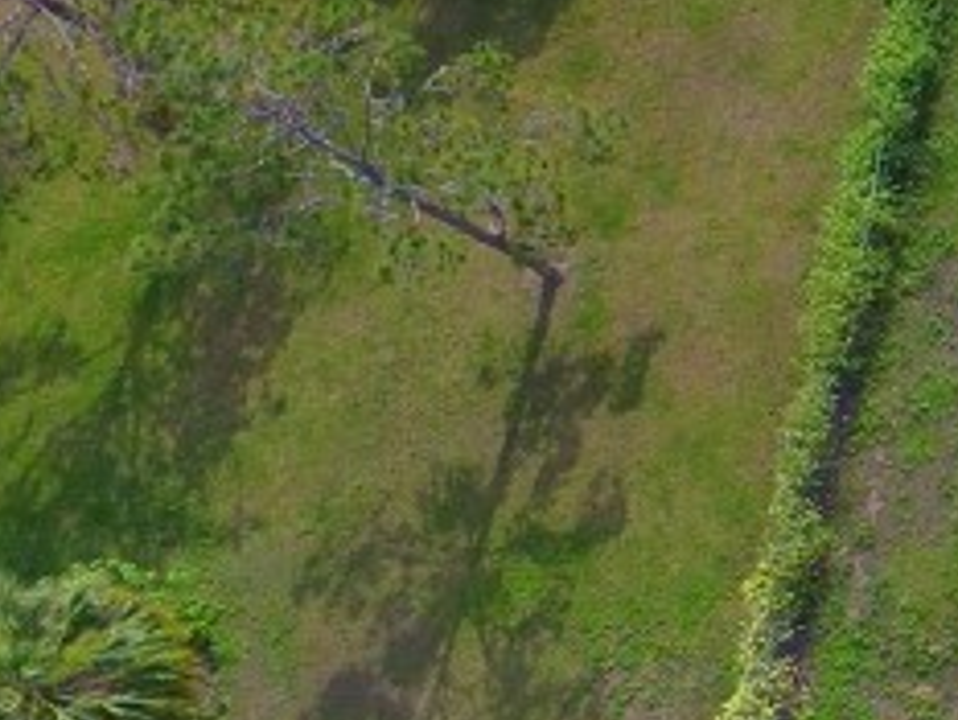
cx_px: 1941
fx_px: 2437
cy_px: 91
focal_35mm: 88
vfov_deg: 16.6
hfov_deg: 16.6
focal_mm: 3.61
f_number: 2.8
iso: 100
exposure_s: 1/640
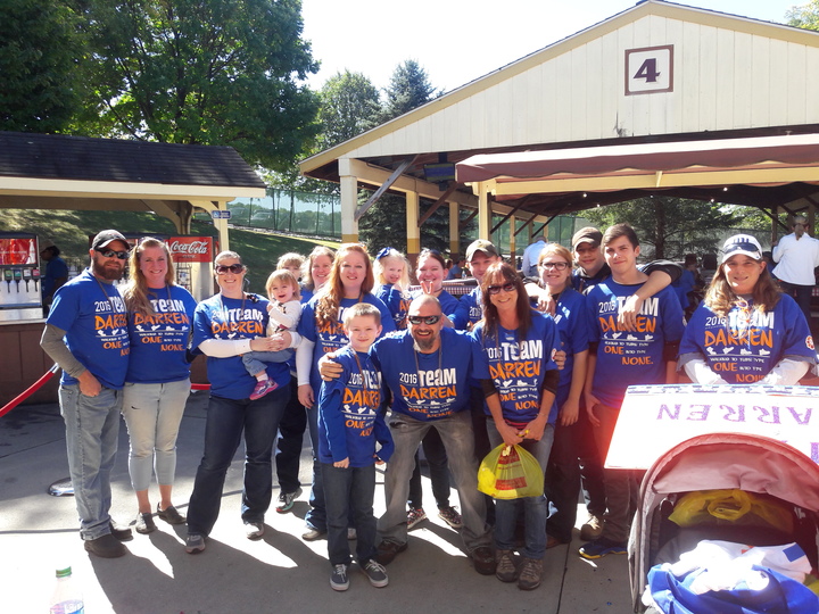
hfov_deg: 63.4
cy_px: 307
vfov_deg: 49.7
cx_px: 410
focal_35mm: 28
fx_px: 662
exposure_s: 1/326
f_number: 1.9
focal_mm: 3.7
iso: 40
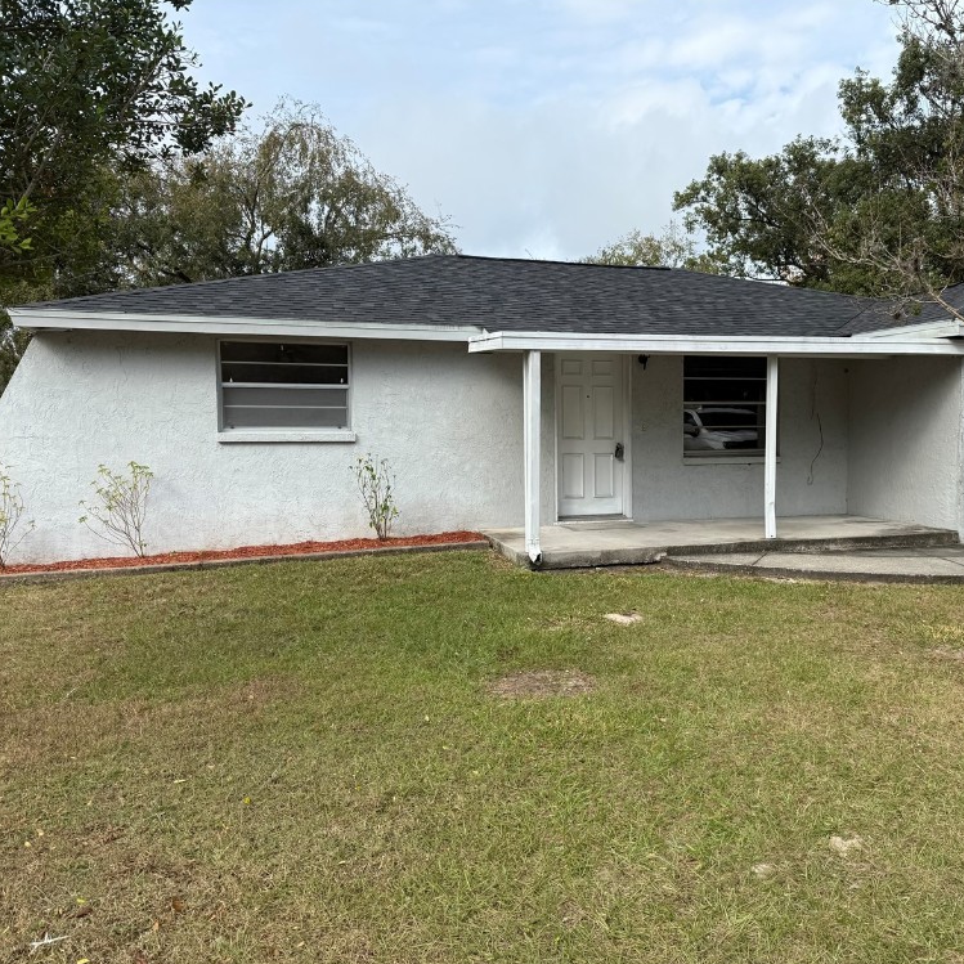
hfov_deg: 55.1
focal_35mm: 29
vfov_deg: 55.6
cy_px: 481
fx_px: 914
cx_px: 587
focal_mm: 6.76
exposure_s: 1/2611
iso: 80
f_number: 1.78
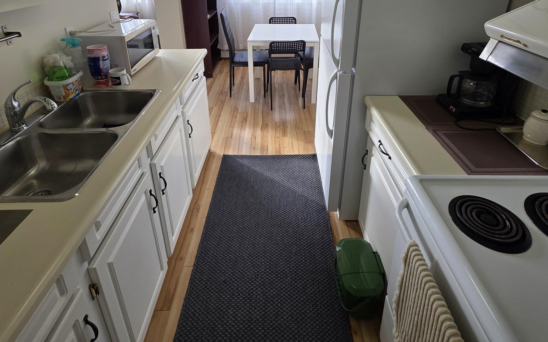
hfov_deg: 88.0
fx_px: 284
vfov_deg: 57.8
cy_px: 71
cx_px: 281
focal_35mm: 19
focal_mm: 2.2
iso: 80
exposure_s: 1/120
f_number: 1.9
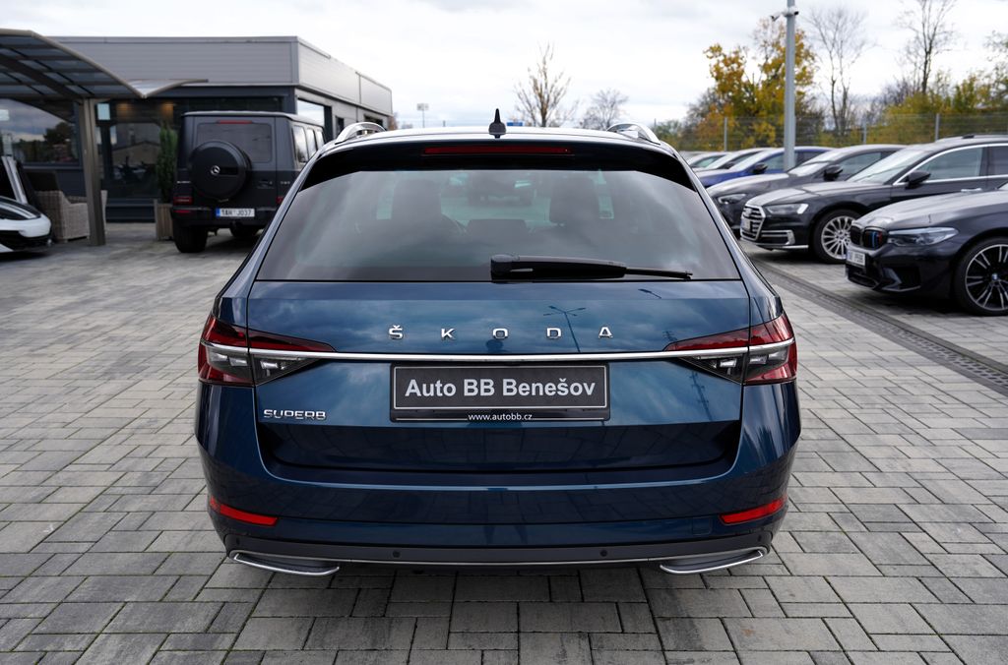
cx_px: 504
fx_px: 949
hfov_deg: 55.9
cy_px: 332
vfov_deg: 38.6
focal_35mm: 34
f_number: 5
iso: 100
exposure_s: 1/125
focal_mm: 34
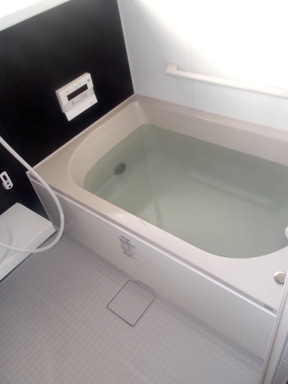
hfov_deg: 48.2
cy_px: 192
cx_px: 144
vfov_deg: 61.7
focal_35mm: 29
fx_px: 322
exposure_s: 1/50
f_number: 3.3
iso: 80
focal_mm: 4.1
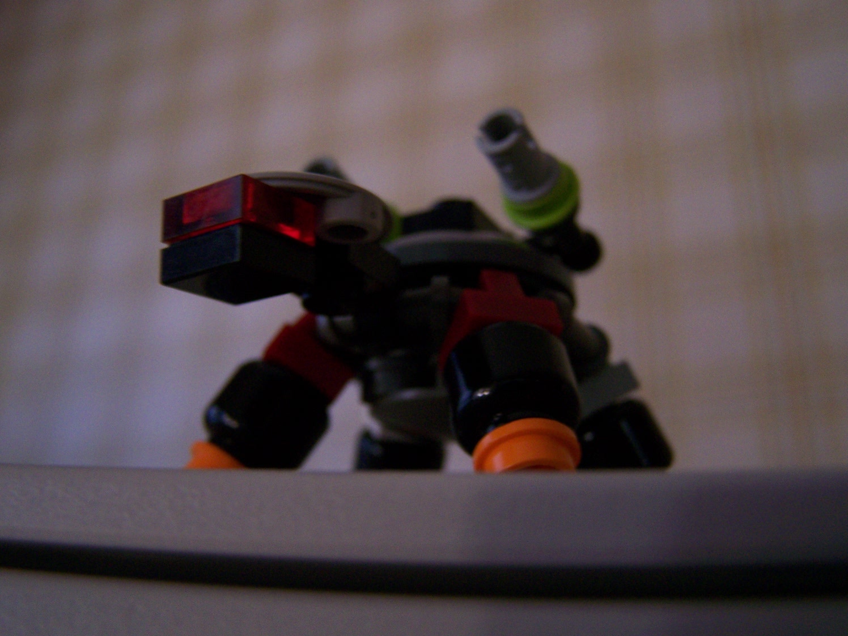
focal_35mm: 38
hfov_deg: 49.0
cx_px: 424
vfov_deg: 37.7
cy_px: 318
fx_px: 931
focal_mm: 6.3
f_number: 2.8
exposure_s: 1/8
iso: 160
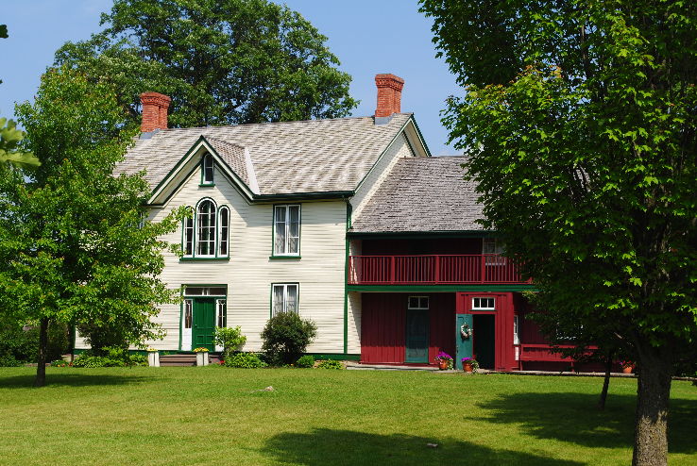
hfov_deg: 28.0
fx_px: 1396
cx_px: 348
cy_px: 233
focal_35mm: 72
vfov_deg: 19.0
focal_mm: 48
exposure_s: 1/250
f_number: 10
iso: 140
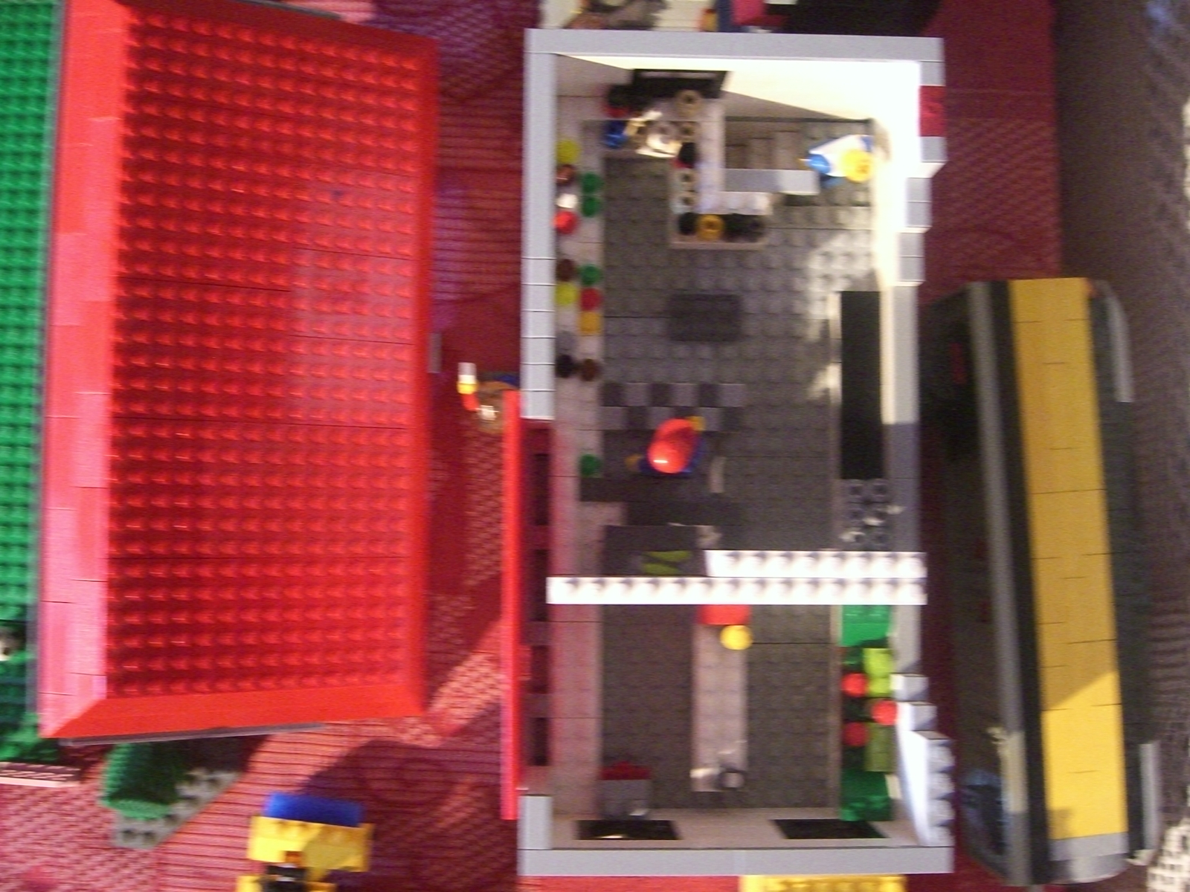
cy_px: 446
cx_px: 595
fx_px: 1306
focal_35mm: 38
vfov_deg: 37.7
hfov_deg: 49.0
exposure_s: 1/30
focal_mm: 7.9
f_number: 2.8
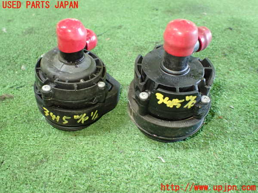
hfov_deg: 60.0
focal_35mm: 30
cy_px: 96
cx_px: 129
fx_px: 224
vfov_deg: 46.8
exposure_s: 1/50
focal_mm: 5.4
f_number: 2.3
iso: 800
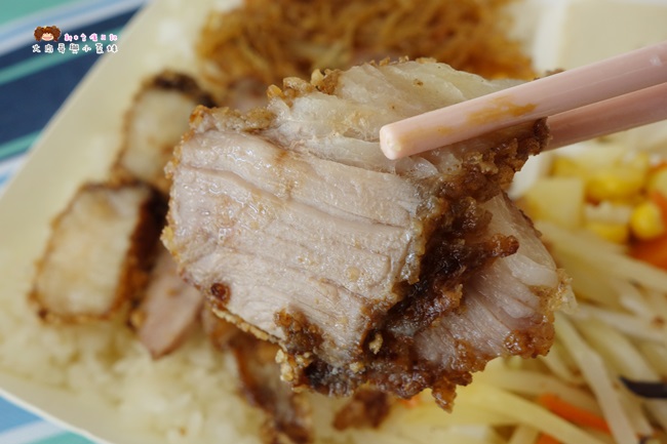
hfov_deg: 65.5
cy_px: 222
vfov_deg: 46.4
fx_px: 519
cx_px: 334
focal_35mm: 28
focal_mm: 10.4
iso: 200
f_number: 5.6
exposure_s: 1/30
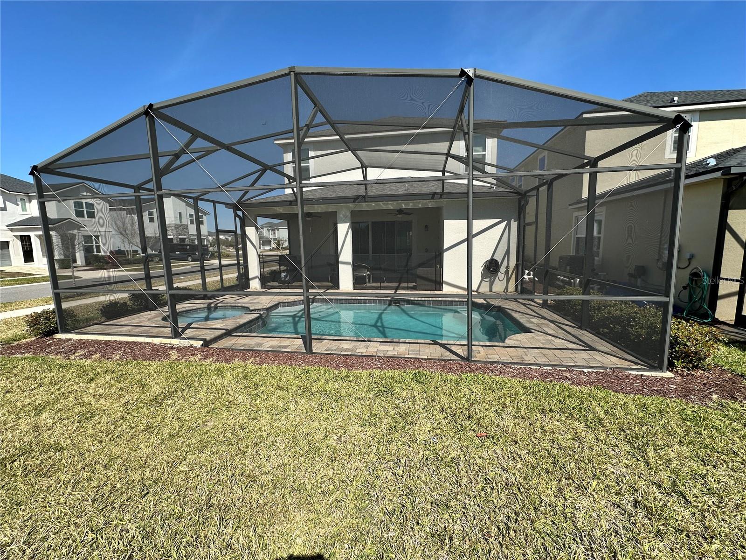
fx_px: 302
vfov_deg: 85.7
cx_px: 373
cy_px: 280
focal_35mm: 14
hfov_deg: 102.1
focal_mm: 2.22
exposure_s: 1/1595
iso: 50
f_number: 2.2
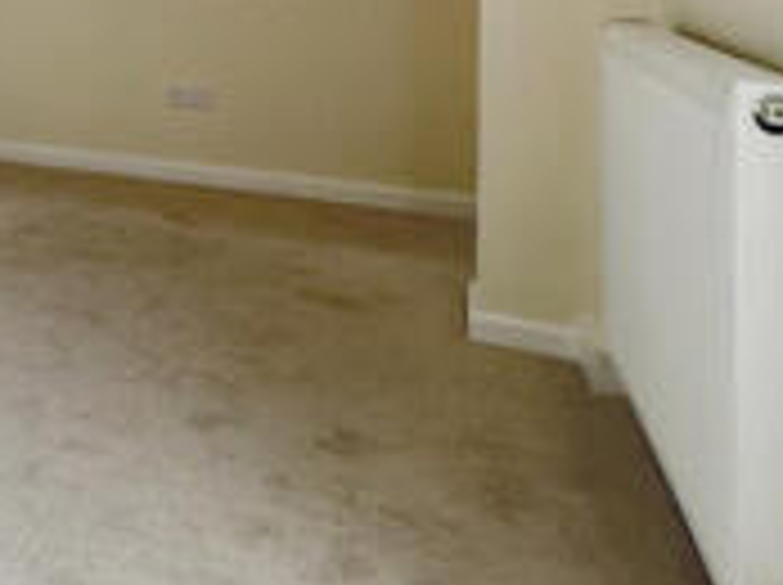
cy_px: -74
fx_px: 1062
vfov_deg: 27.8
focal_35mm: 47
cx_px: -362
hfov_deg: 28.3
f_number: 2.2
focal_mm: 2.22
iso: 125
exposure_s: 1/100
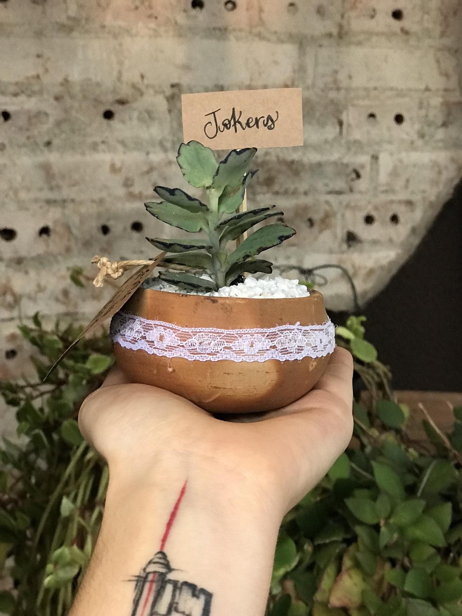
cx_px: 231
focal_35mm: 57
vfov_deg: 33.8
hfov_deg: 25.7
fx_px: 1014
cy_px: 308
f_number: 2.8
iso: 400
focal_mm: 6.6
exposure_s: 1/60
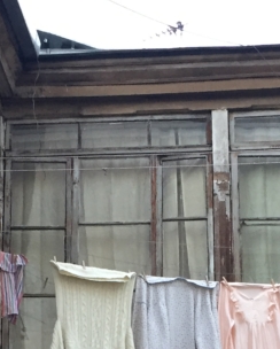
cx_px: 145
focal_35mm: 106
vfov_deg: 17.2
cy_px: 422
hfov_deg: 14.6
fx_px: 1096
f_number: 2.2
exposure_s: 1/33
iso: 160
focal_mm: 4.15
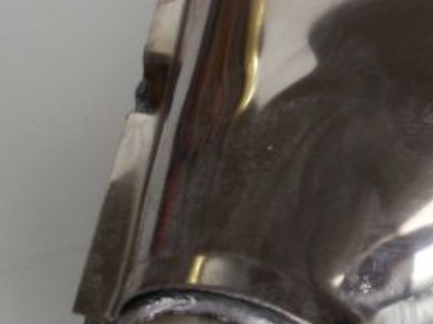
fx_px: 1375
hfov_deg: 16.5
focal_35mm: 110
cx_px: 623
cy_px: 101
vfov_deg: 13.4
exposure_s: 1/30
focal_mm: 6.3
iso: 125
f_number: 3.5
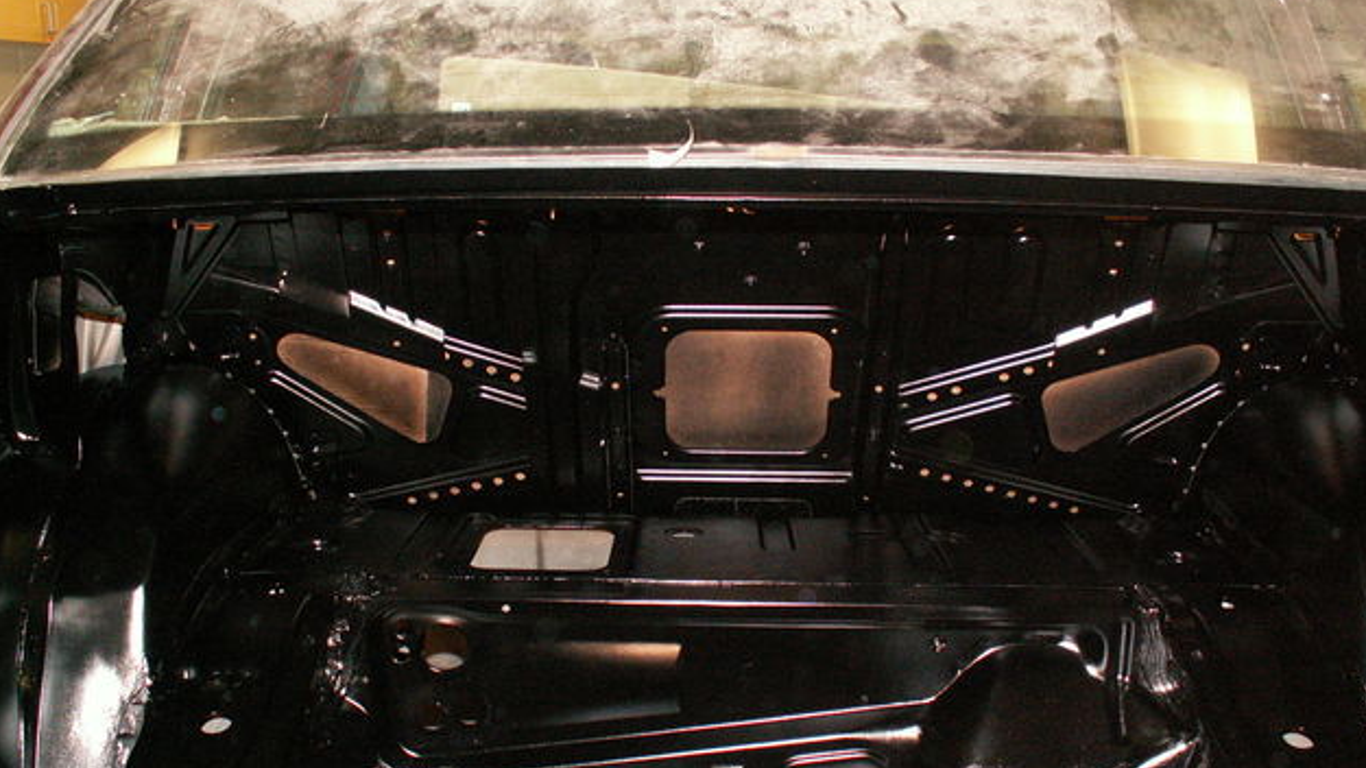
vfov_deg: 30.3
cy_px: 495
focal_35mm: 39
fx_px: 1412
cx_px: 676
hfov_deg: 51.6
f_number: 2.8
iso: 160
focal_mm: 5.86
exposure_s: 1/40
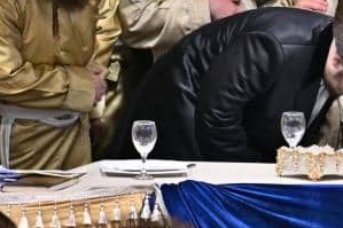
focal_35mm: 1029
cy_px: 69
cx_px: 375
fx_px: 9798
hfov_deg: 2.0
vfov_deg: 1.3
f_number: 2.8
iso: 500
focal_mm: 200
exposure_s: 1/250
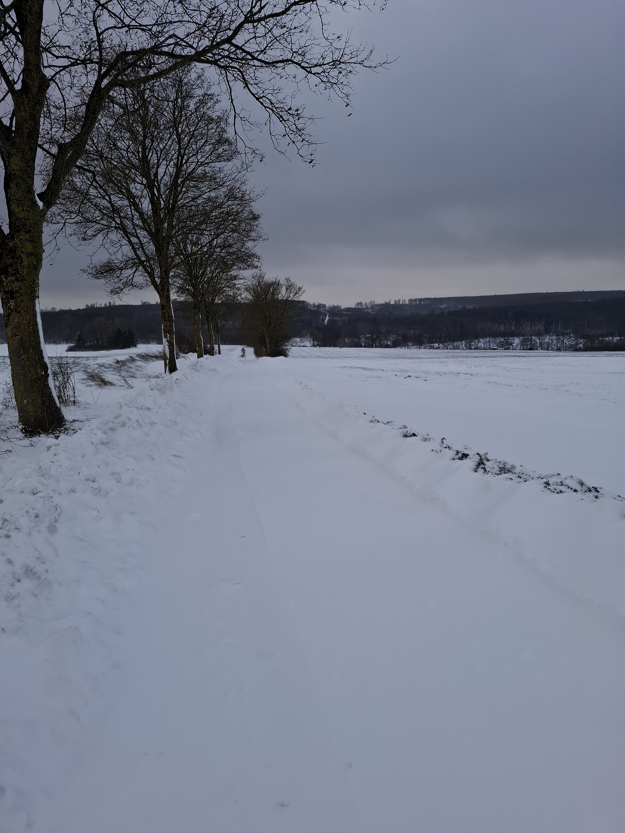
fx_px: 554
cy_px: 416
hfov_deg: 58.9
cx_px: 312
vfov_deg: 73.9
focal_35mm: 23
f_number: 1.8
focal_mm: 5.54
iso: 50
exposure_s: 1/507
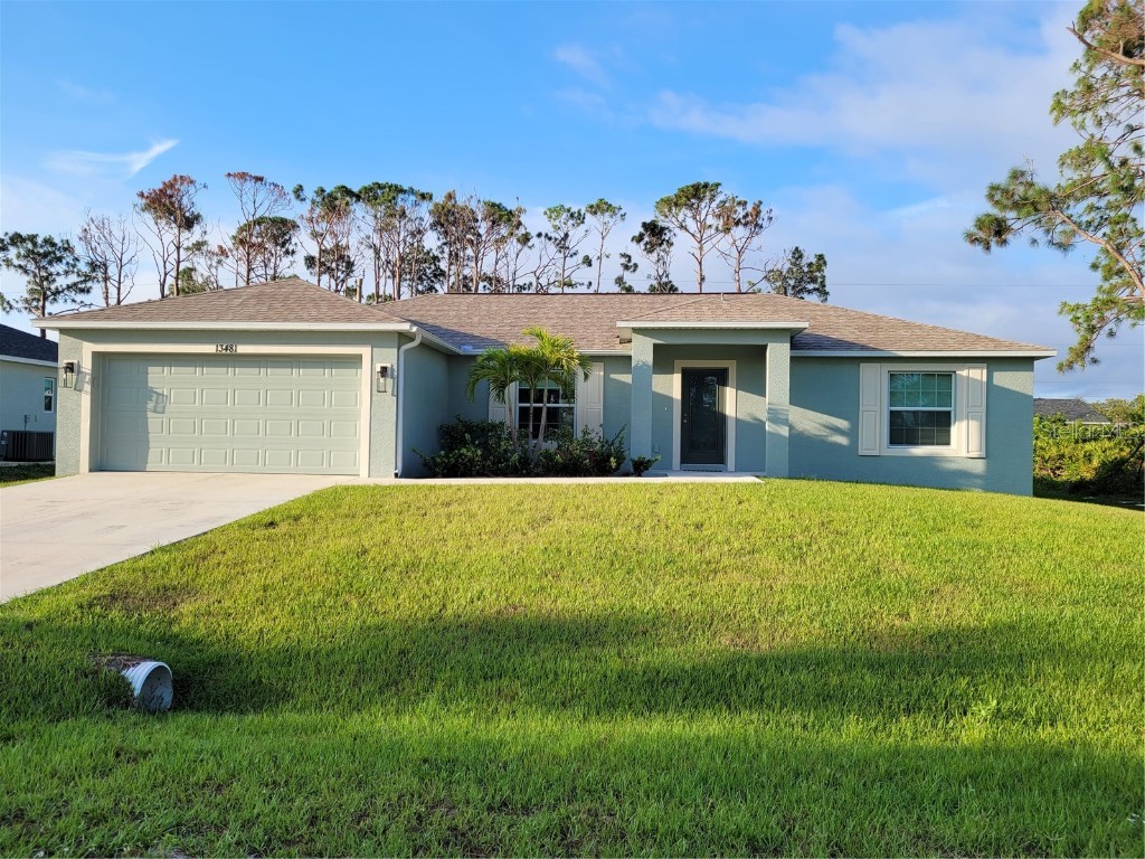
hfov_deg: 67.3
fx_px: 860
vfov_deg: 53.1
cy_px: 430
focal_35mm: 26
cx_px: 572
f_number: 1.8
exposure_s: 1/932
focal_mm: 5.4
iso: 40
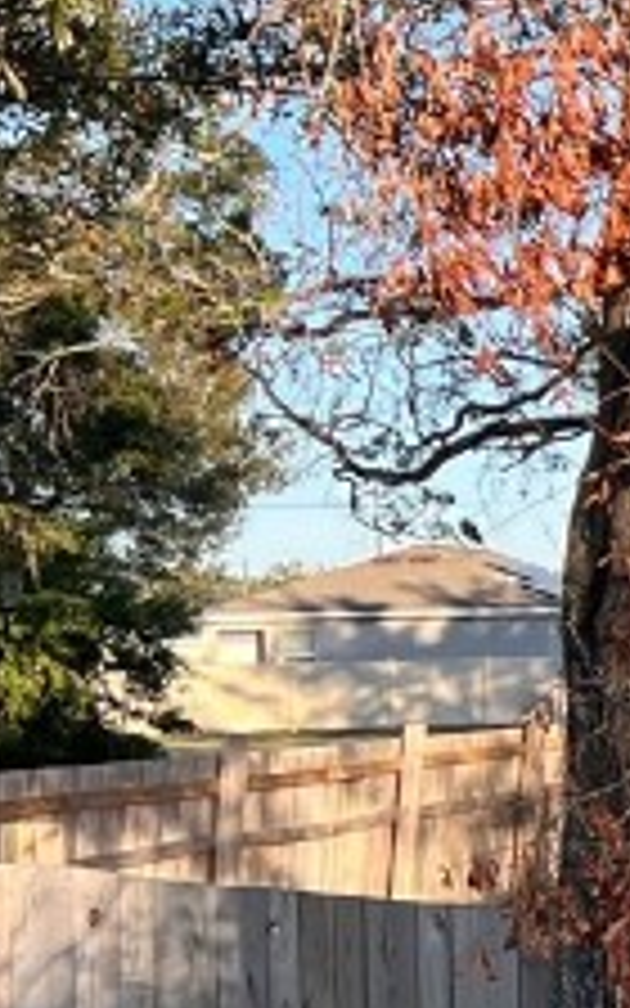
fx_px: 3461
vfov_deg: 16.5
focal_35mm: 126
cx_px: 1773
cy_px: 675
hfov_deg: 8.8
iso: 50
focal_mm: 5.7
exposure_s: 1/1183
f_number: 1.5
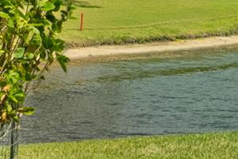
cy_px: -48
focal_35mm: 234
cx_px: 338
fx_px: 1547
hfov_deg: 8.6
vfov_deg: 5.8
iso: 2000
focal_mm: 35
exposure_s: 1/640
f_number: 8
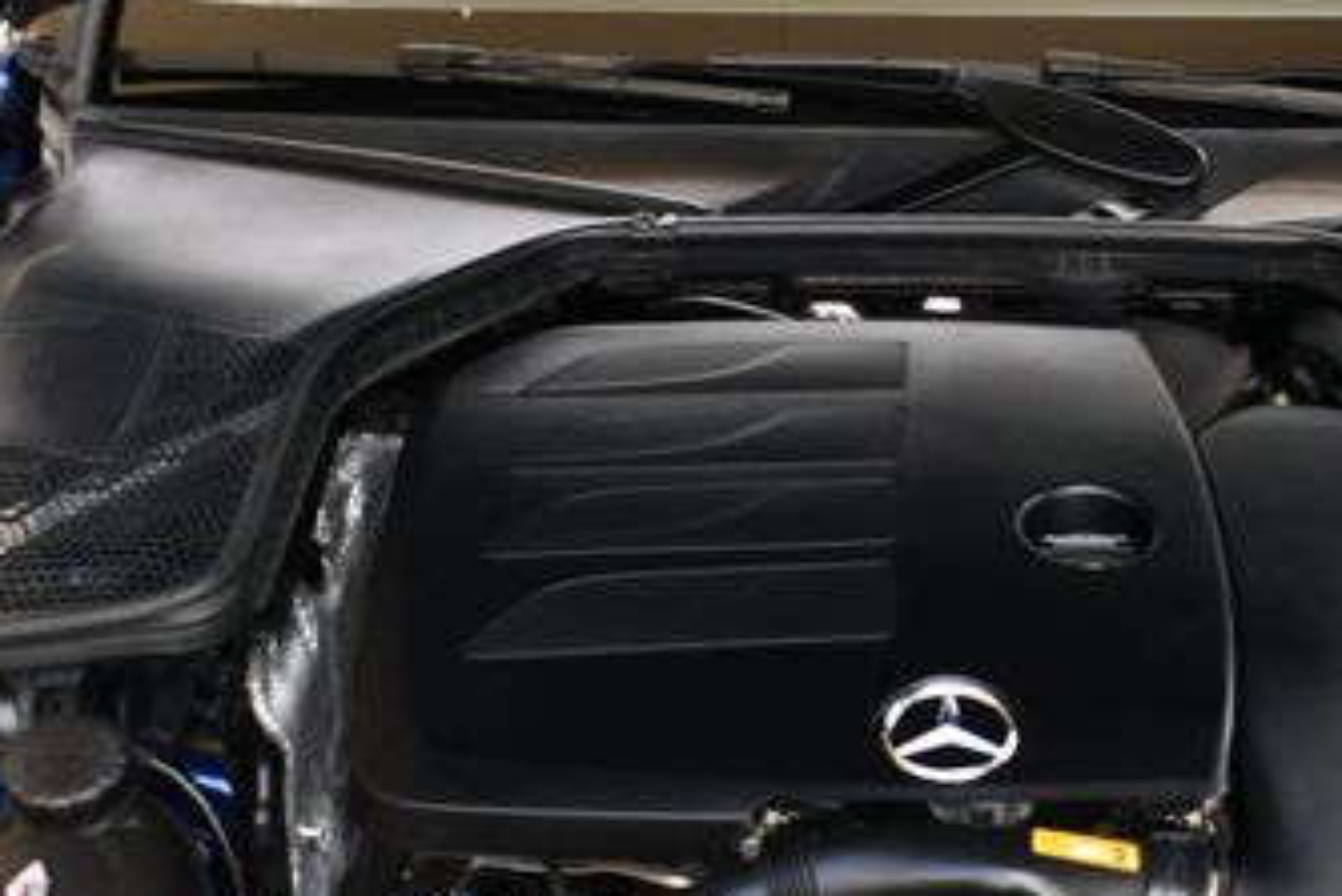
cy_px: 687
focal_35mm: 69
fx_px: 2573
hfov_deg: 29.0
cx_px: 928
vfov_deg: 19.6
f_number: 5.6
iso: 400
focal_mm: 18
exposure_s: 1/250
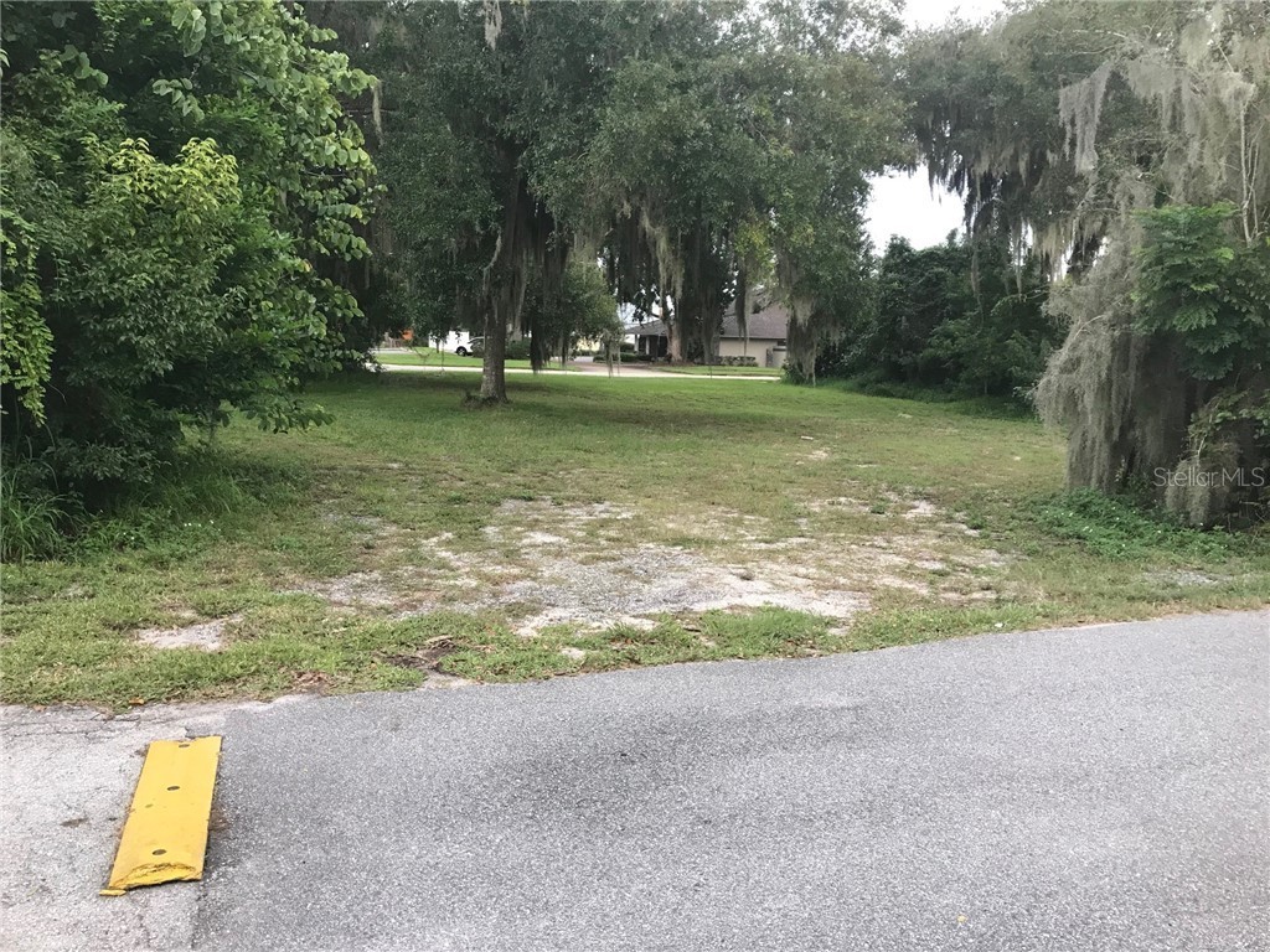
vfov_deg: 49.7
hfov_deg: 63.4
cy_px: 476
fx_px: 1027
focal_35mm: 28
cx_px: 635
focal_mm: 3.99
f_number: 1.8
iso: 25
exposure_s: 1/40
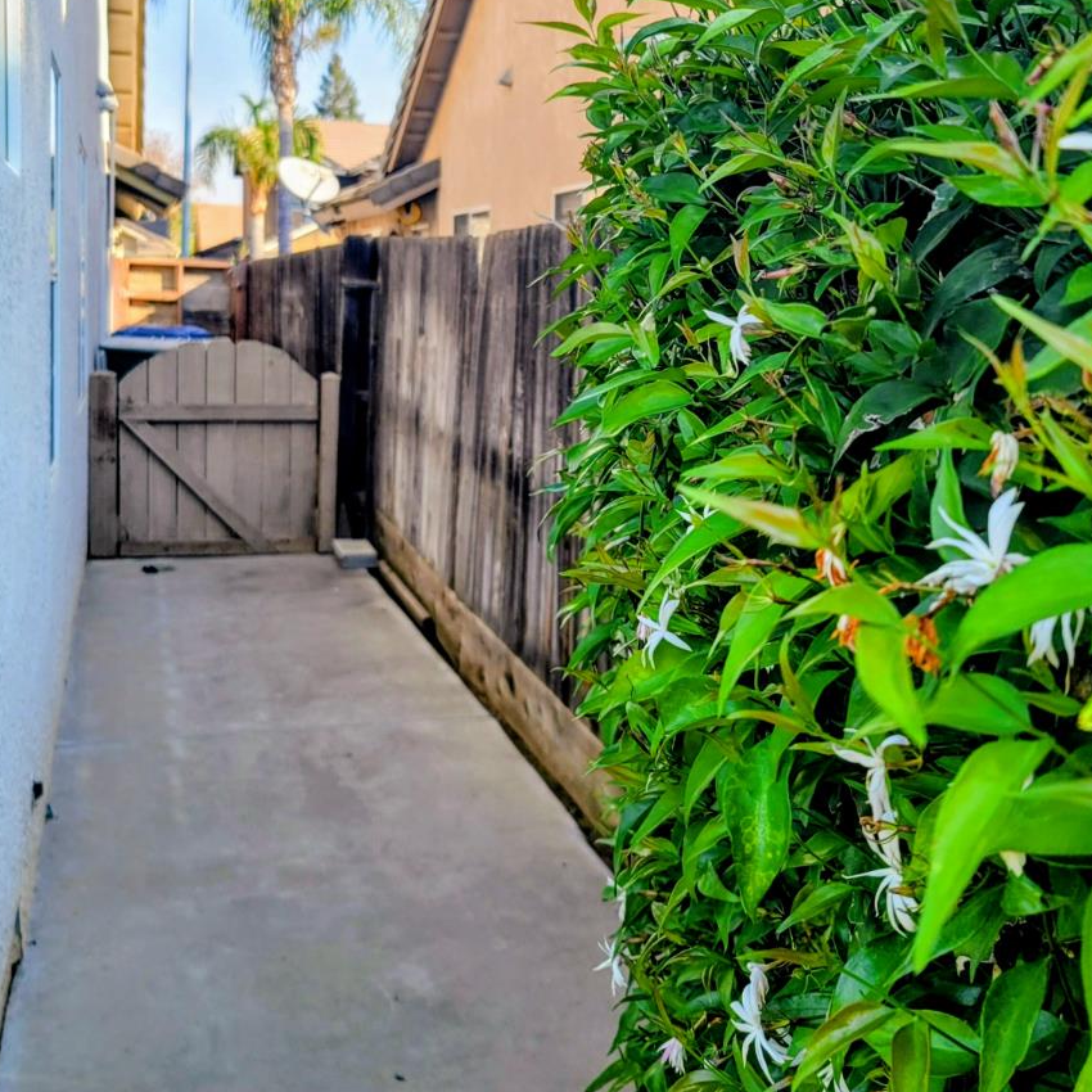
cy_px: 376
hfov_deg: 42.8
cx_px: 585
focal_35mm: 39
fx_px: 1392
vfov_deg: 42.3
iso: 20
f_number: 1.8
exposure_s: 1/258
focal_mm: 7
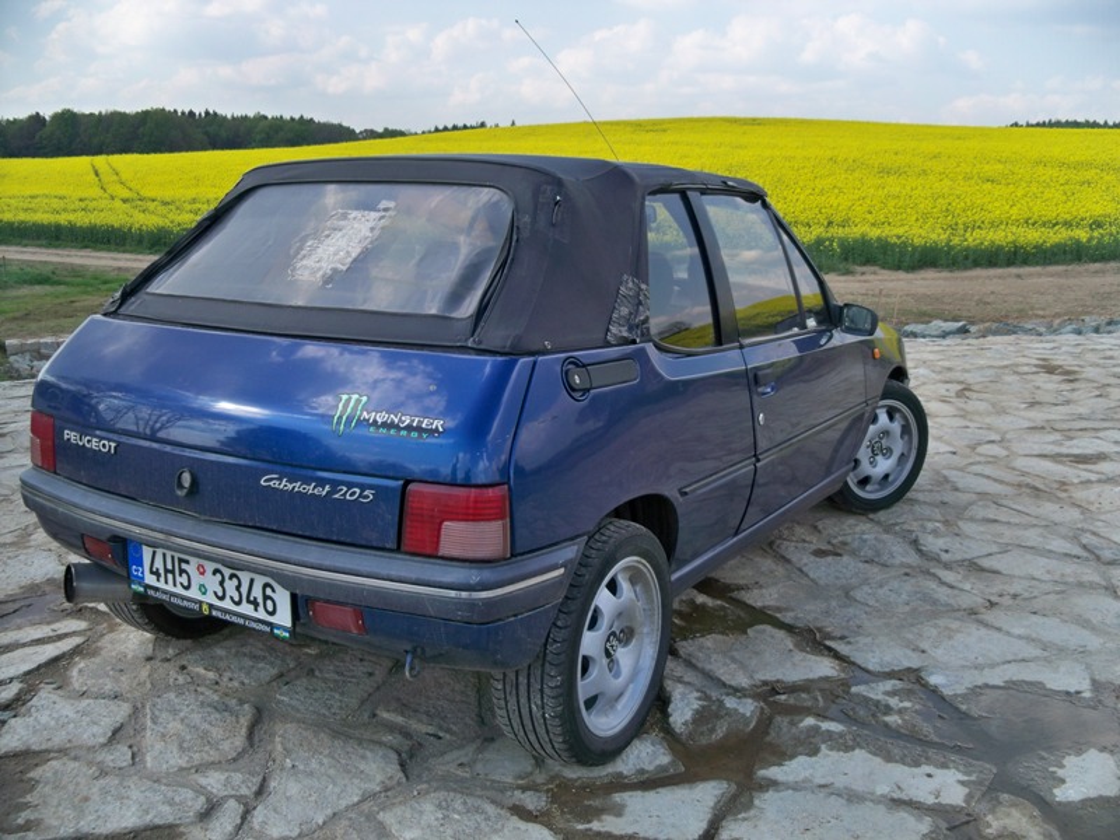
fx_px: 1132
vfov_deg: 40.7
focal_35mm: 35
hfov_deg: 52.6
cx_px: 560
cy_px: 420
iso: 100
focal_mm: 6.2
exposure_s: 1/320
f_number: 3.5
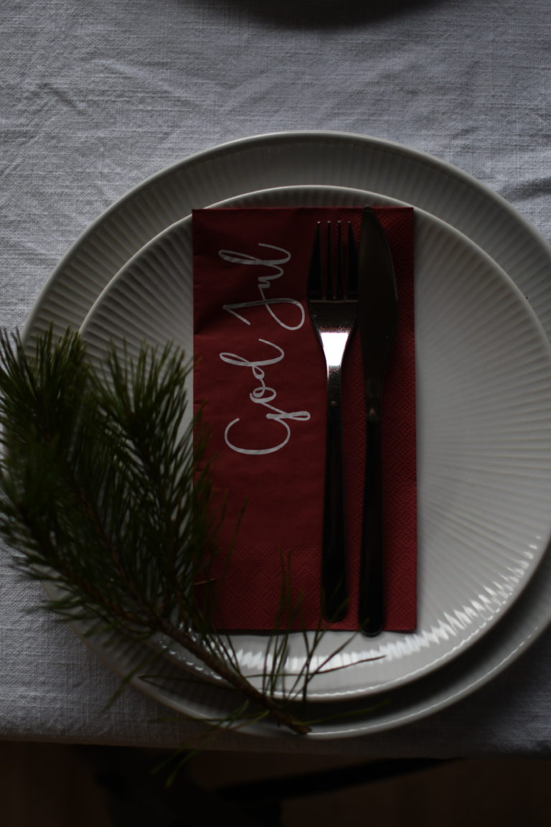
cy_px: 414
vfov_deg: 38.2
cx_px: 276
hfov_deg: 26.0
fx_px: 1194
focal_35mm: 52
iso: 640
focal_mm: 35
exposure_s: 1/640
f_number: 2
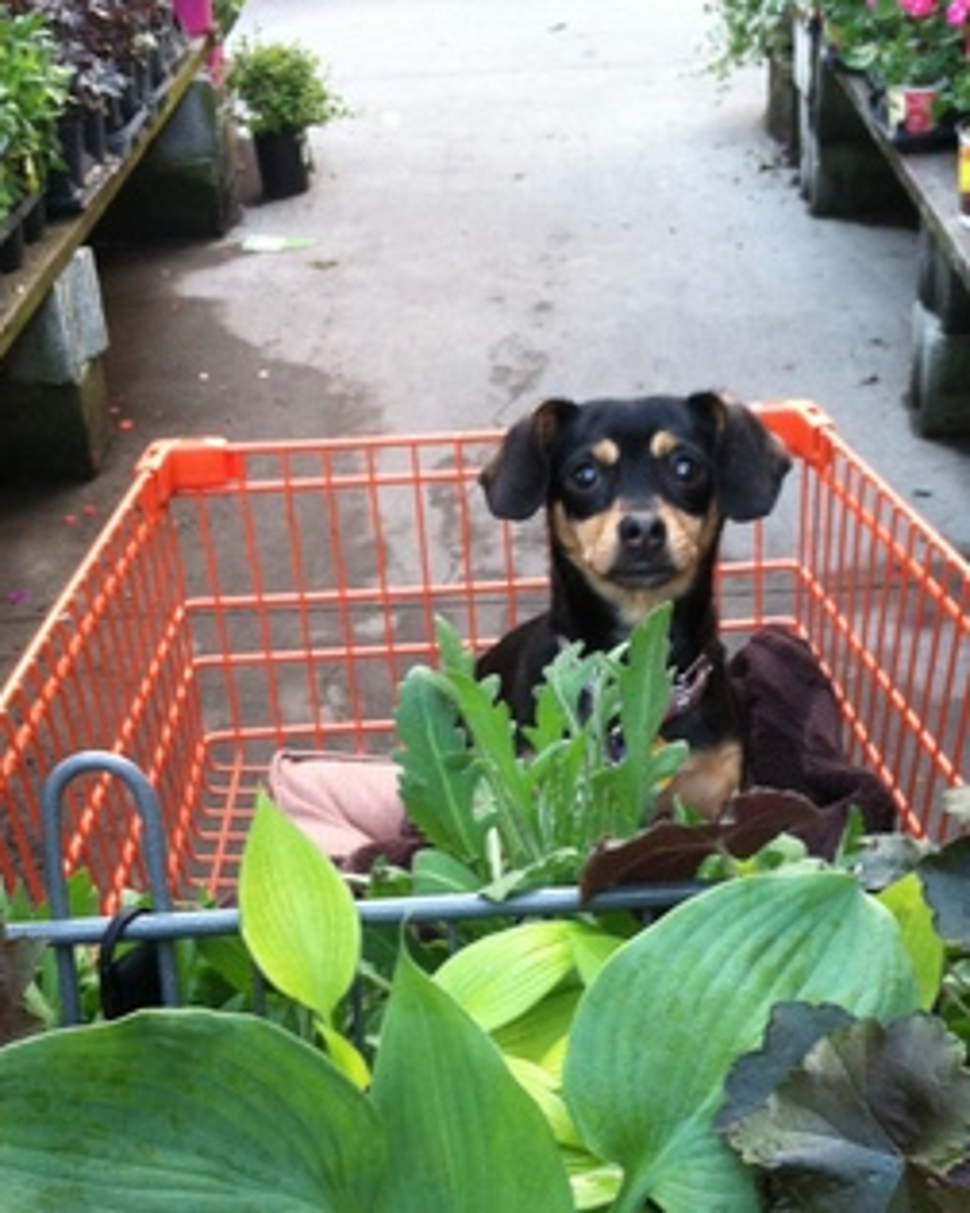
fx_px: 1866
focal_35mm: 52
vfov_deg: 35.9
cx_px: 529
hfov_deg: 29.1
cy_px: 724
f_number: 2.8
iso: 100
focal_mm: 3.85
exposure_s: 1/15
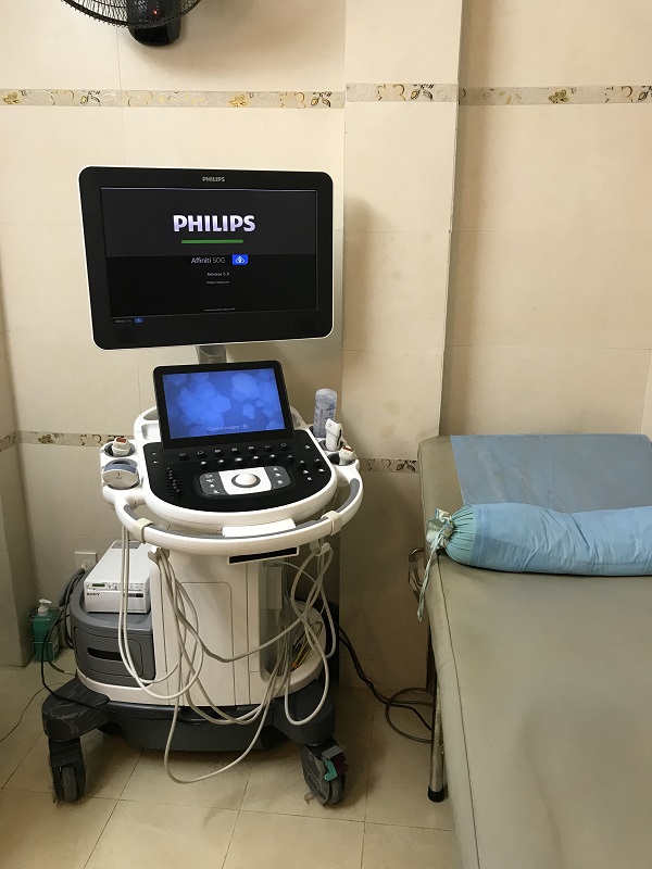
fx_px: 703
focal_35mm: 28
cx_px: 326
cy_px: 434
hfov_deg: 49.7
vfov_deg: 63.4
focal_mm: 3.99
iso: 40
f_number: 1.8
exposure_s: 1/20
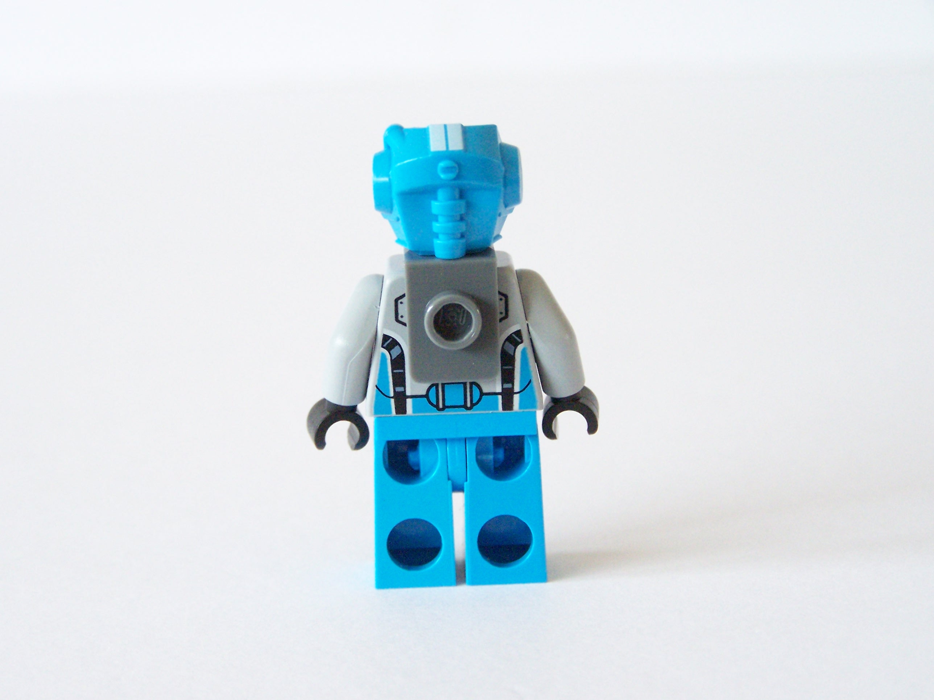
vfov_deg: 18.0
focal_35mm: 82
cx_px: 467
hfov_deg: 23.8
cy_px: 350
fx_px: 2213
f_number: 3.2
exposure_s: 1/20
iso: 400
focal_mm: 13.7
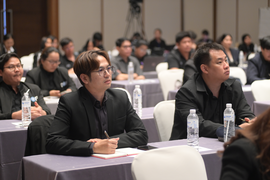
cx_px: 135
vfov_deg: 15.9
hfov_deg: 23.7
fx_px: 645
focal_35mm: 86
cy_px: 90
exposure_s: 1/125
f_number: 3.2
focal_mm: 86
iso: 3200
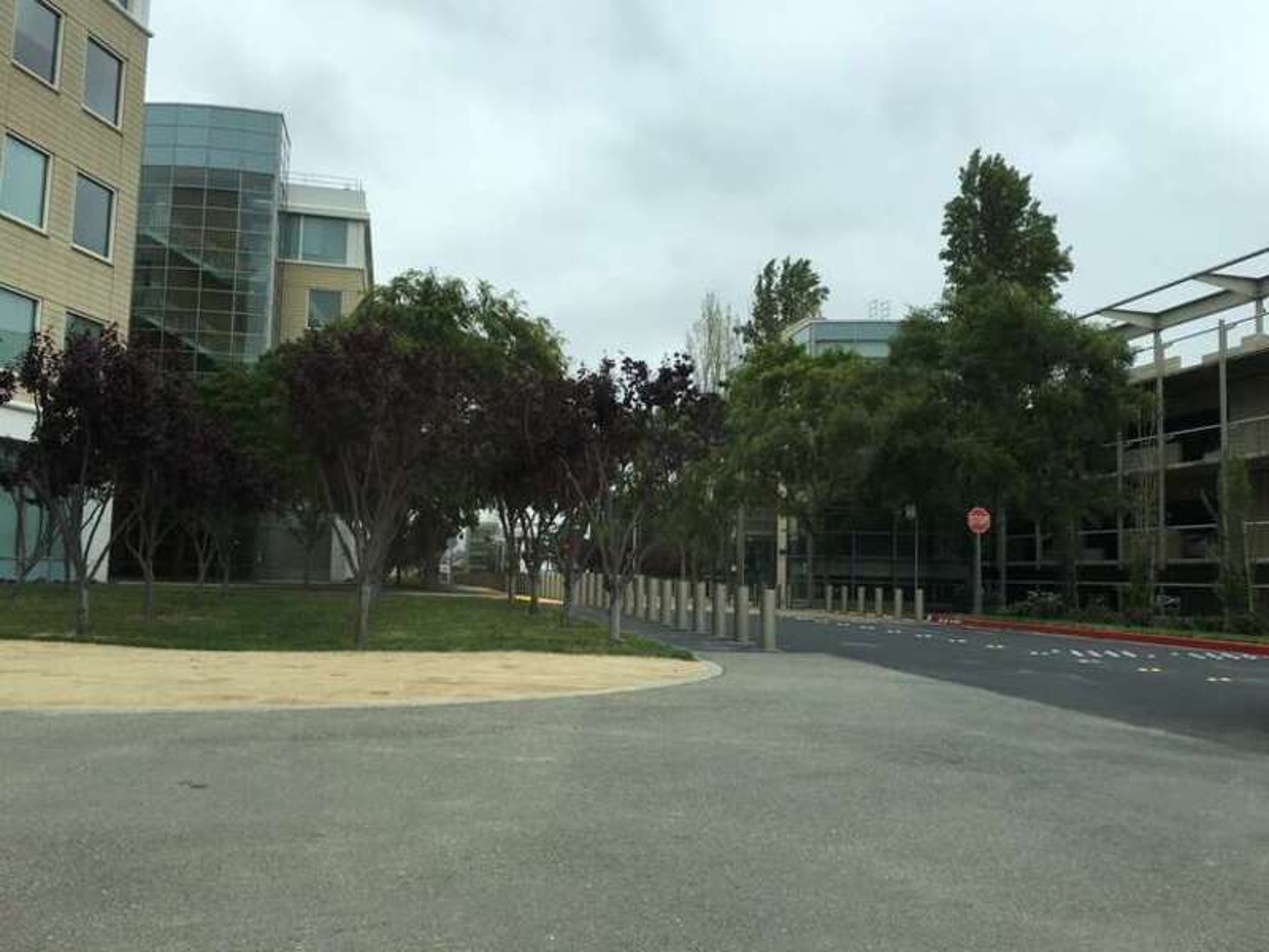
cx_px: 634
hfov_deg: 61.7
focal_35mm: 29
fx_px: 1063
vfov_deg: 48.2
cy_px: 476
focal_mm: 4.15
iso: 25
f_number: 2.2
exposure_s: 1/1709
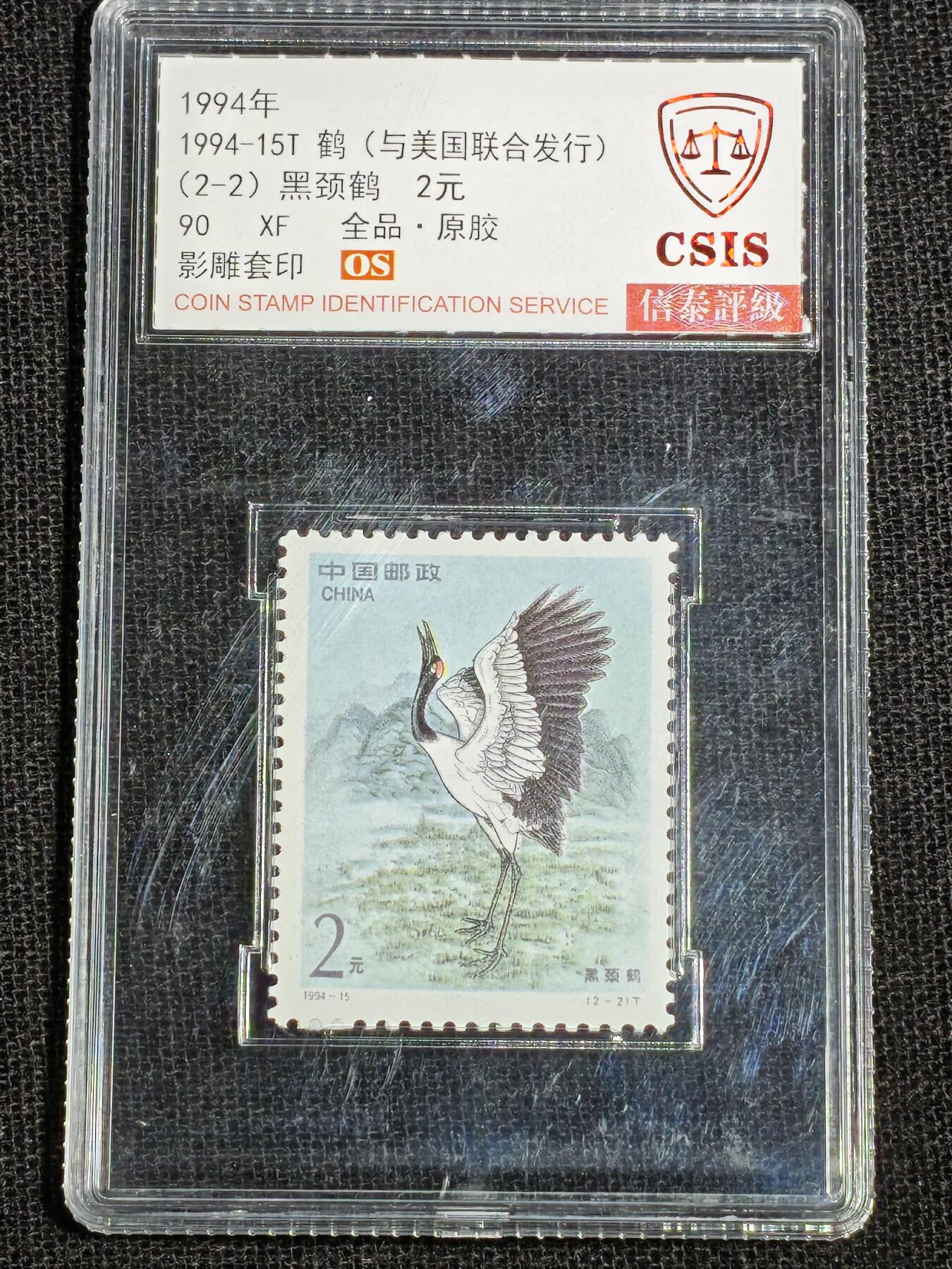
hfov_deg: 12.3
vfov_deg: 16.4
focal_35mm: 120
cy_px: 634
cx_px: 476
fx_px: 4400
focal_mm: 4.94
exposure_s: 1/476
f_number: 1.5
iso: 50
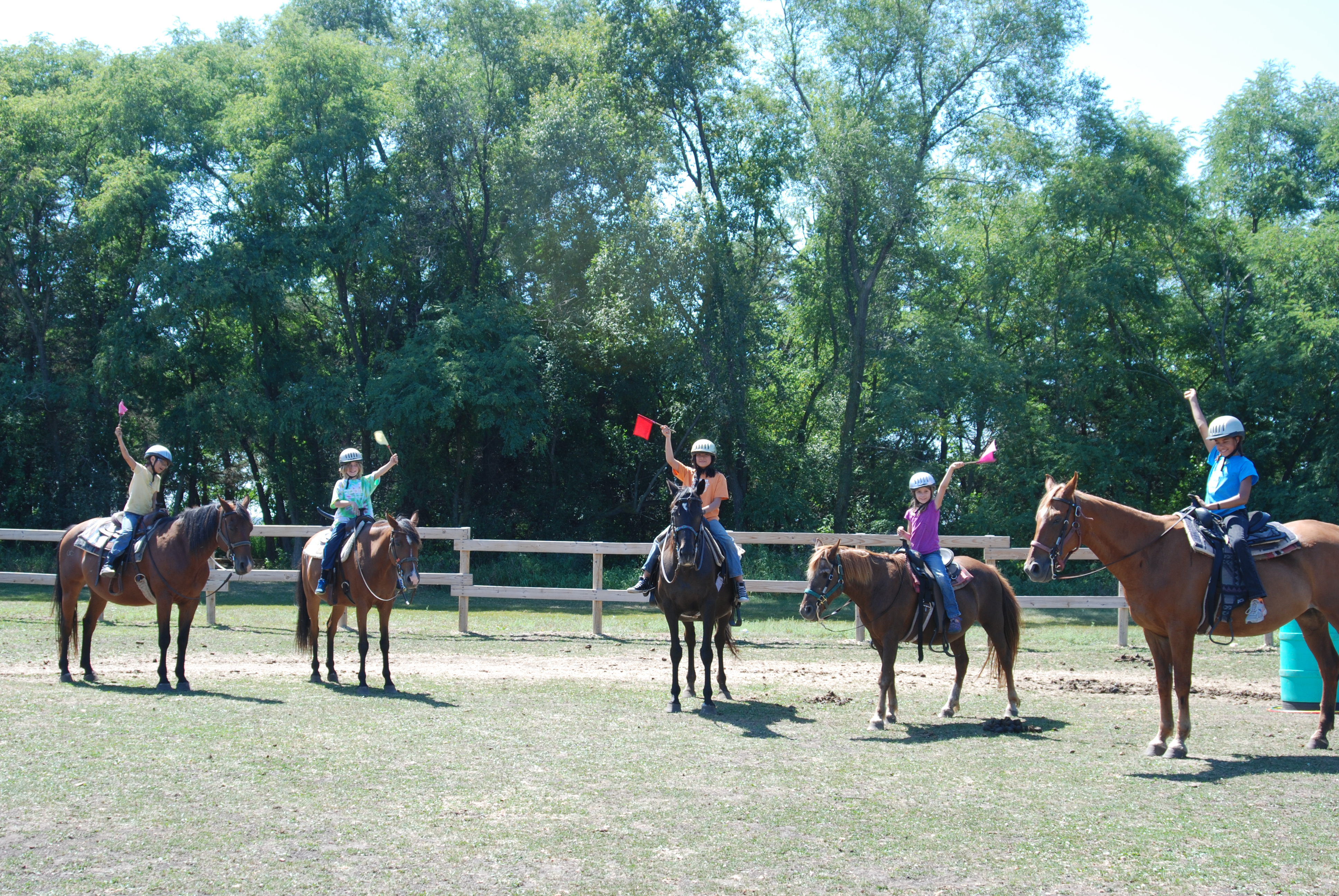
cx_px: 670
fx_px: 1564
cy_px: 448
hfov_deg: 46.3
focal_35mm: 42
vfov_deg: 32.0
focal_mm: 28
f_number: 5.6
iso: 110
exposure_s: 1/125
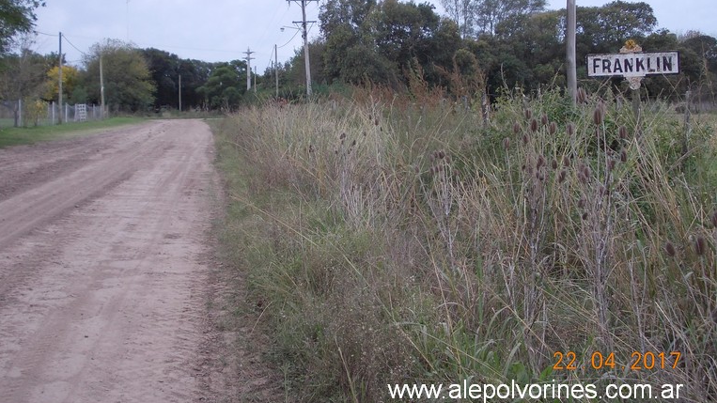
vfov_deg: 25.4
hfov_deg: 43.7
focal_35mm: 47
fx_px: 893
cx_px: 358
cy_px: 155
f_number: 3.3
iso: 80
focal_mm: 6.1
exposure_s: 1/250
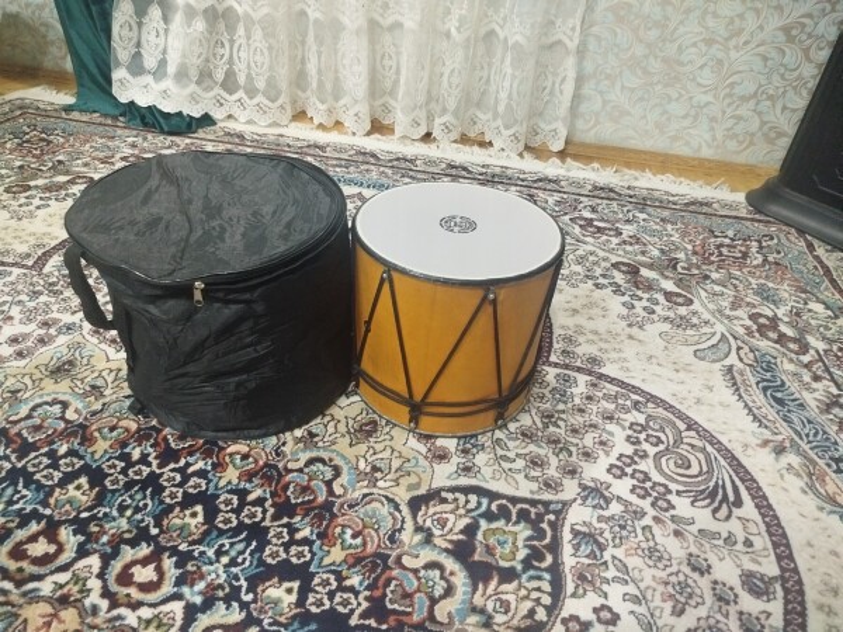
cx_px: 422
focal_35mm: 24
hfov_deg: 71.6
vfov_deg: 56.8
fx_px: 584
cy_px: 316
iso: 2000
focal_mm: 5.31
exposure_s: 1/17
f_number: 1.7
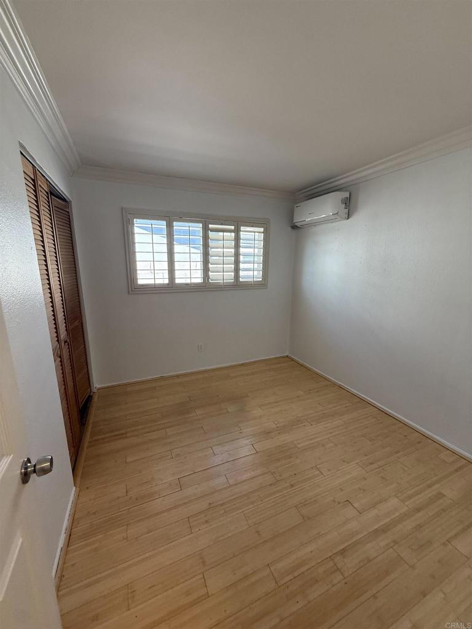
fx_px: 255
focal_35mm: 14
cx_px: 236
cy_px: 314
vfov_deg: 102.1
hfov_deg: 85.7
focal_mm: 2.22
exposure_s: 1/99
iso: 160
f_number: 2.2
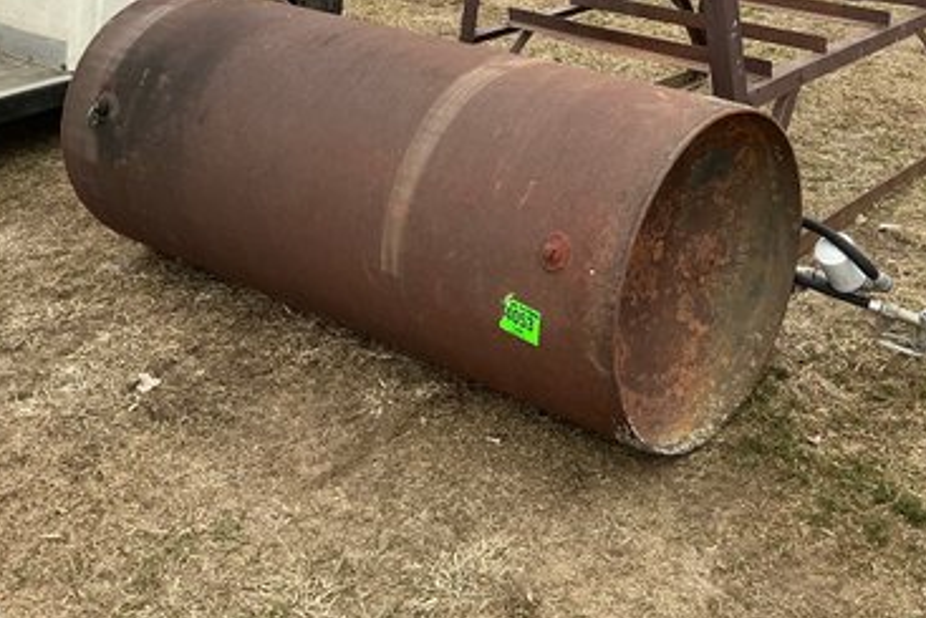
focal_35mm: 50
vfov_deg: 26.1
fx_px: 1287
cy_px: 59
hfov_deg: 39.2
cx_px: 599
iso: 25
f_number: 1.8
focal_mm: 3
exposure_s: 1/389
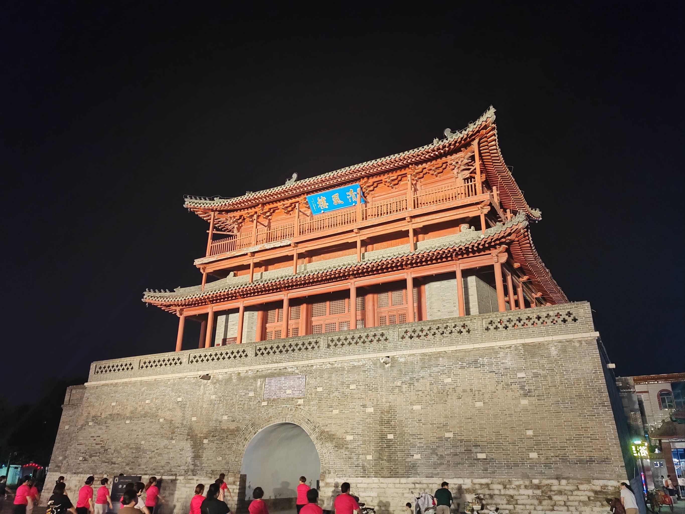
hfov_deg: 65.3
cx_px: 342
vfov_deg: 51.4
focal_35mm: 27
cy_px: 257
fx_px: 534
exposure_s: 1/33
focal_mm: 5.52
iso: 500
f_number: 1.9
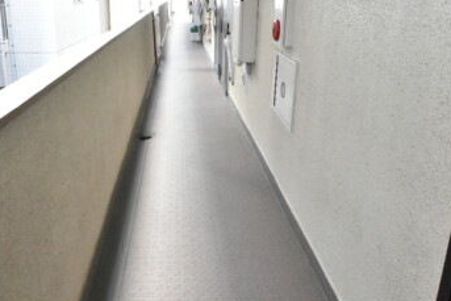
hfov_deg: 64.3
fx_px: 351
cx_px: 164
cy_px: 93
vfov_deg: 45.5
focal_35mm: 28
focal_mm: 10
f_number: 7.1
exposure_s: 1/200
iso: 6400
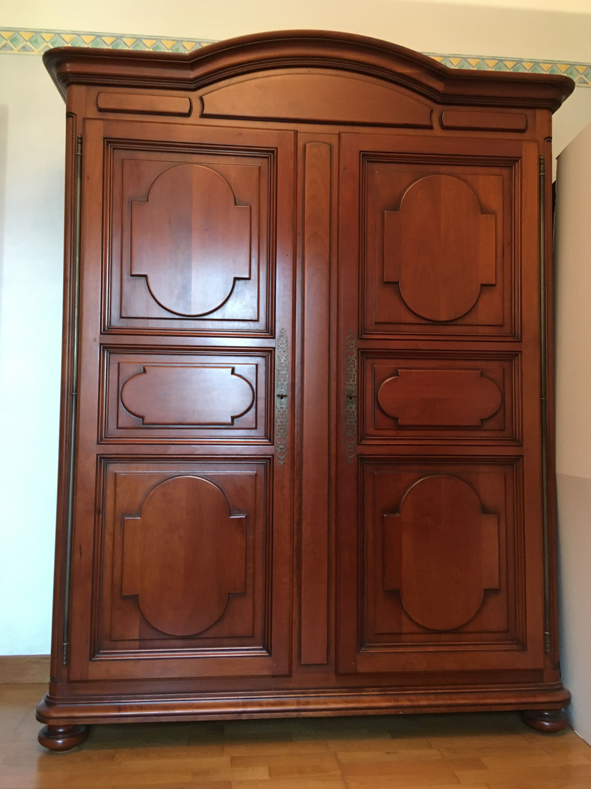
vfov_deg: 60.0
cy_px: 386
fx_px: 683
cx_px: 302
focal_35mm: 30
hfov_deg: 46.8
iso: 200
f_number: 2.2
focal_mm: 4.15
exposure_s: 1/20
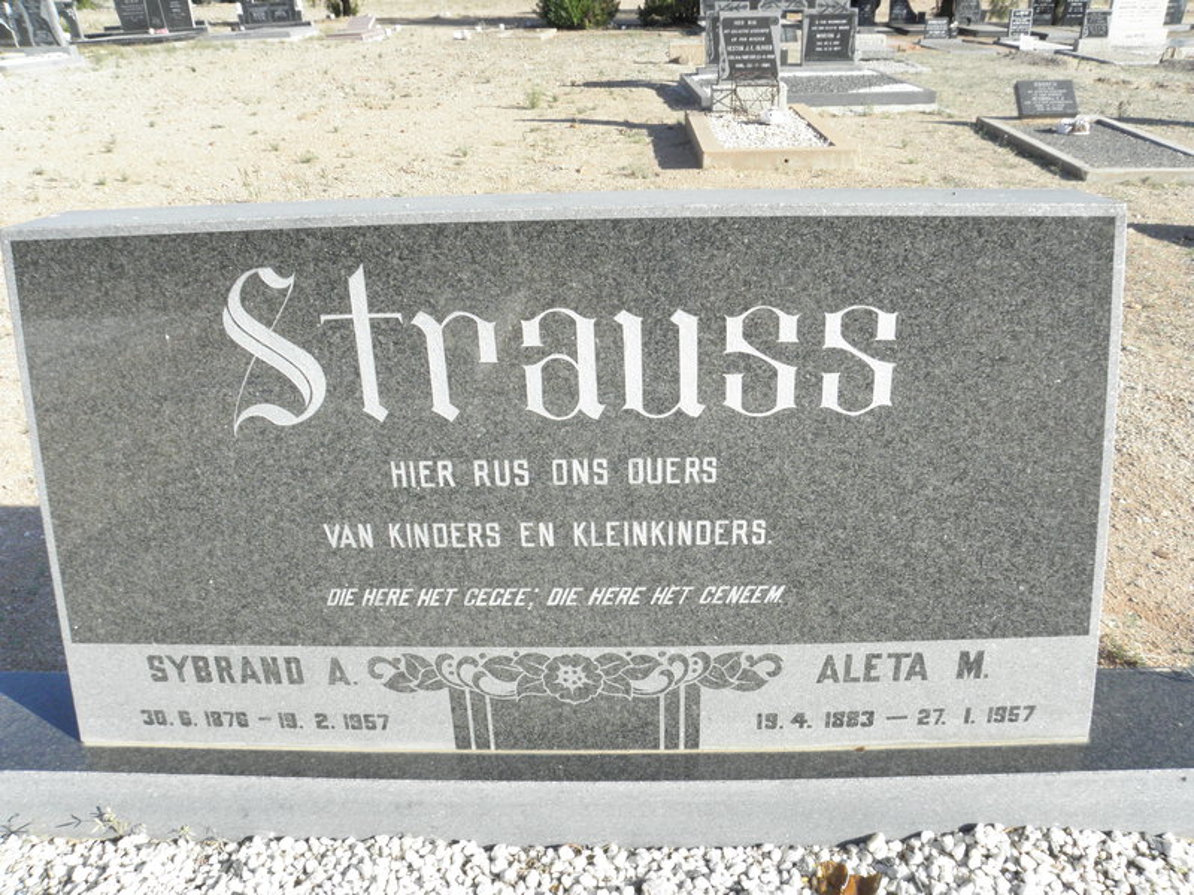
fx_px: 897
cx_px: 597
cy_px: 448
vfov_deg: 53.1
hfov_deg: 67.3
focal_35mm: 26
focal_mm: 4.6
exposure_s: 1/320
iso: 200
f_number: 6.3
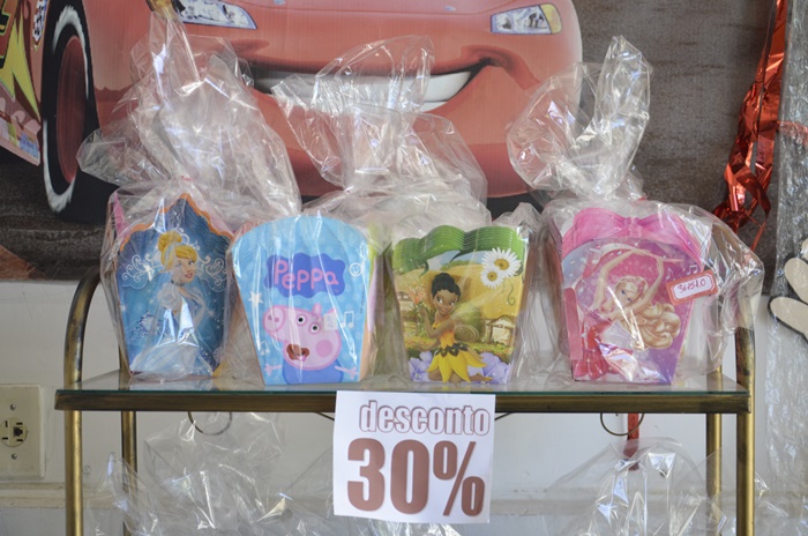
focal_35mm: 63
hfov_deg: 31.9
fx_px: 1411
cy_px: 268
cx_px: 404
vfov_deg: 21.5
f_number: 4.8
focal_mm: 42
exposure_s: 1/80
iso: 400
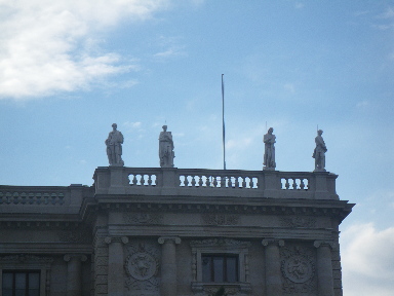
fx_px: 1593
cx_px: 197
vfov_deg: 10.6
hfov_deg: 14.1
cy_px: 148
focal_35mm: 140
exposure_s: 1/250
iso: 64
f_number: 5.5
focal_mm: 25
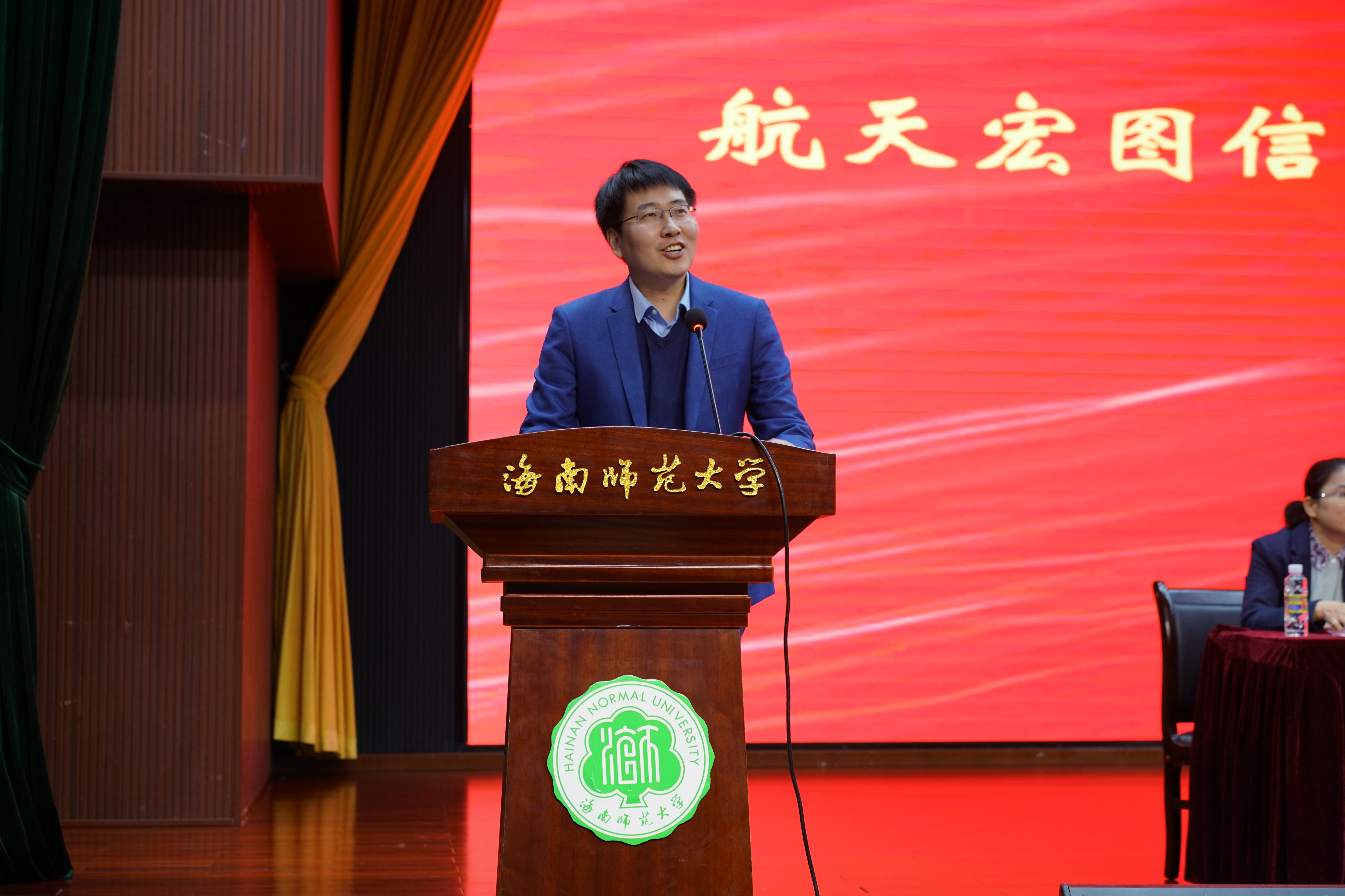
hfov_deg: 36.2
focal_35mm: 55
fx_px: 2055
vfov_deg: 24.6
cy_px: 448
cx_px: 672
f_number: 4
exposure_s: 1/60
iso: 320
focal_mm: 55
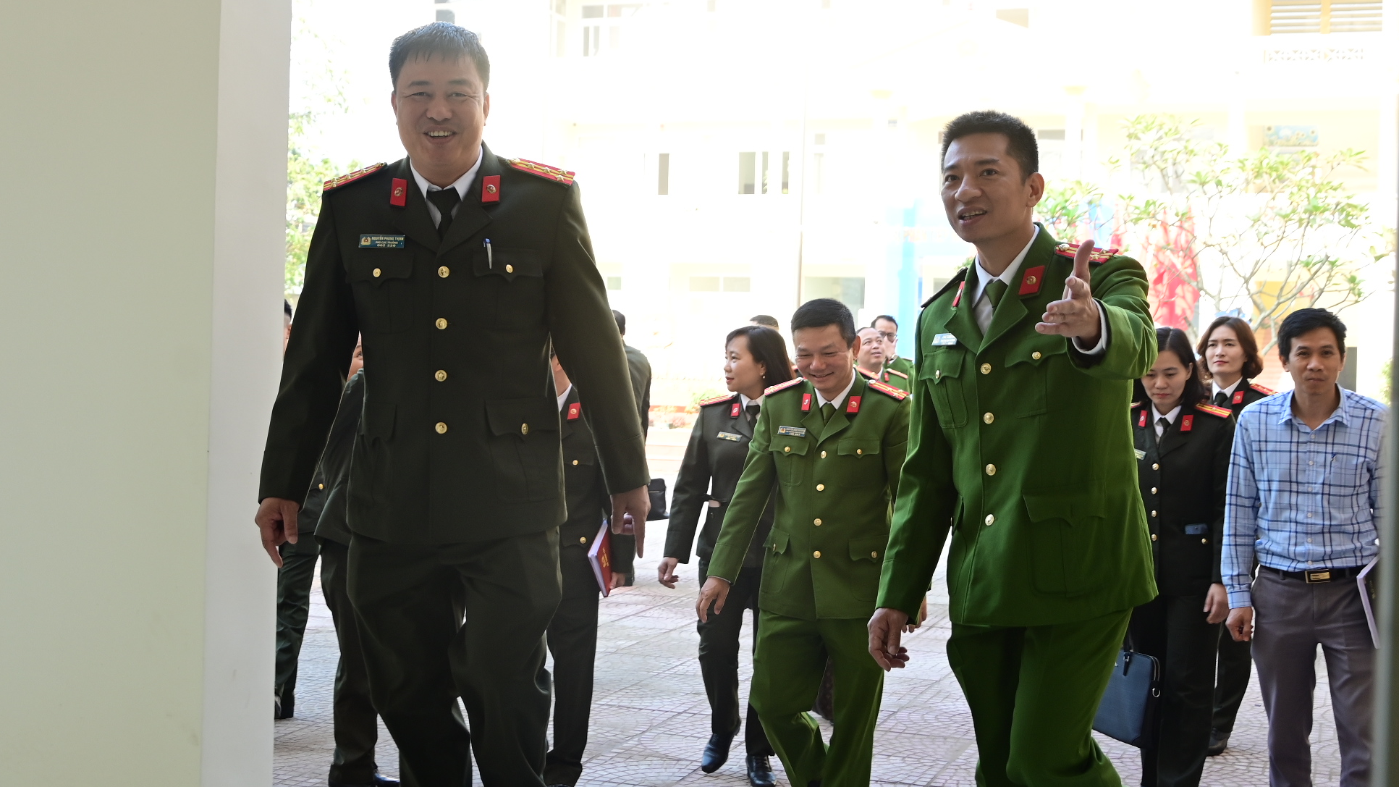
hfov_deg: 42.9
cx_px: 707
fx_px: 1780
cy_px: 314
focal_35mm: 48
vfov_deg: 24.9
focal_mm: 30
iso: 400
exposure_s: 1/200
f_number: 5.6
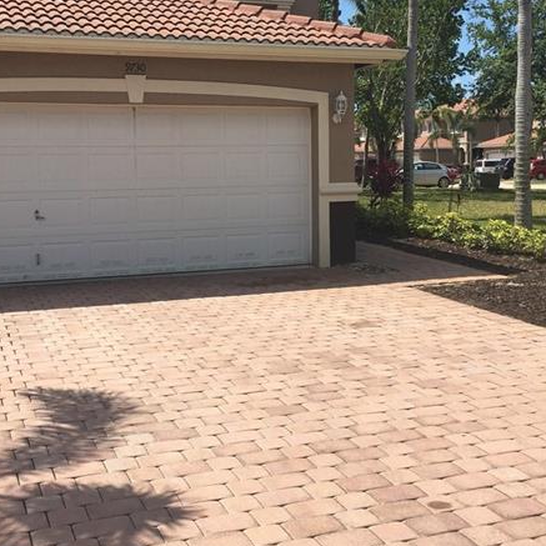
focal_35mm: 45
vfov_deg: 37.4
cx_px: 247
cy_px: 219
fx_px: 803
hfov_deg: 37.5
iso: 25
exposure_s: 1/1789
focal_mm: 4.15
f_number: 2.2
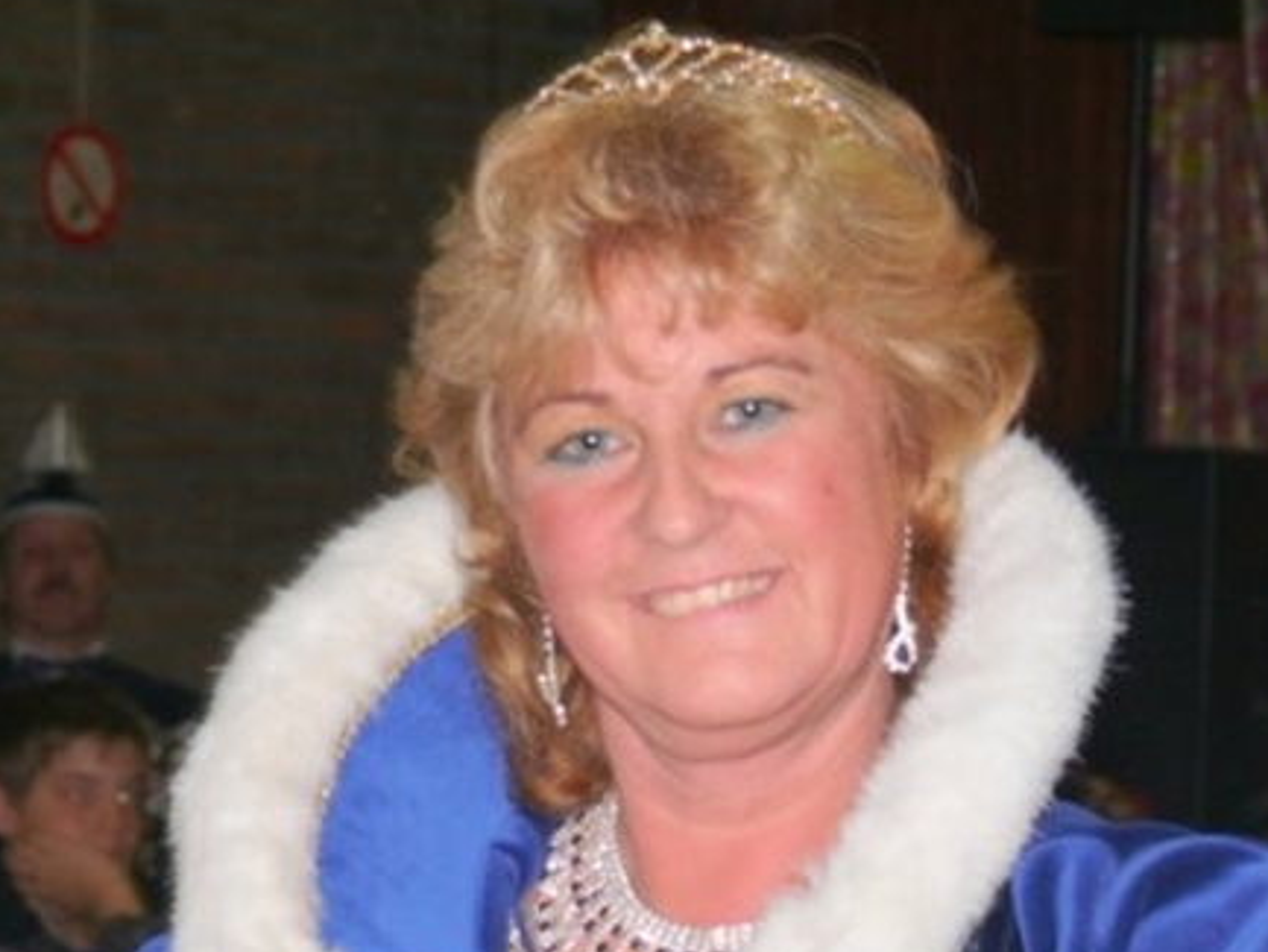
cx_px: 685
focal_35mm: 208
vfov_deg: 7.1
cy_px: 598
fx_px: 7621
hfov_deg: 9.5
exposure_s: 1/60
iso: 100
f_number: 3.6
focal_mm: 31.6
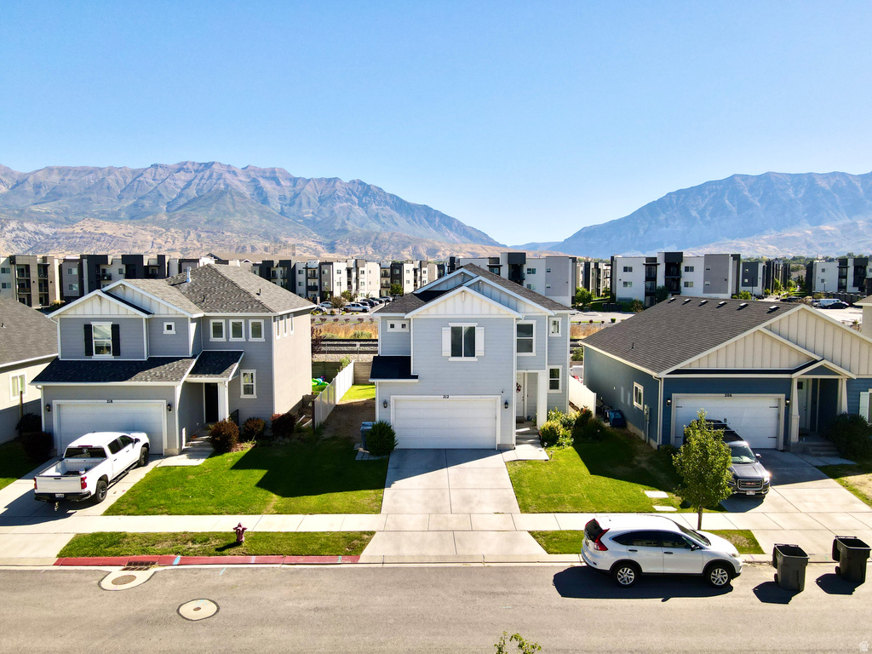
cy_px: 327
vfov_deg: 56.8
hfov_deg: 71.6
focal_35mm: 24
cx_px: 436
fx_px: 605
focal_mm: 4.5
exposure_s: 1/50
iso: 110
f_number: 2.8
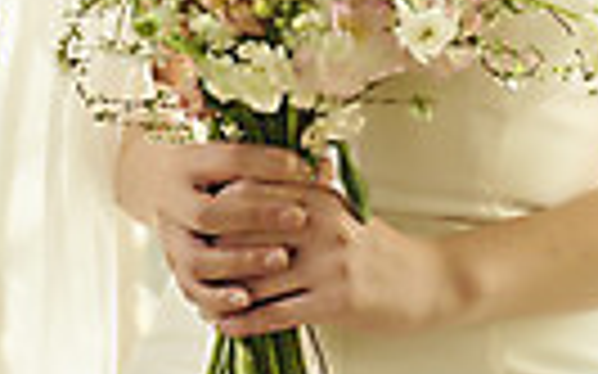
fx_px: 4252
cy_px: -360
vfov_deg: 4.9
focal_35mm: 261
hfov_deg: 8.0
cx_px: 470
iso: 125
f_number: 2.8
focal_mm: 85
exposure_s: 1/125
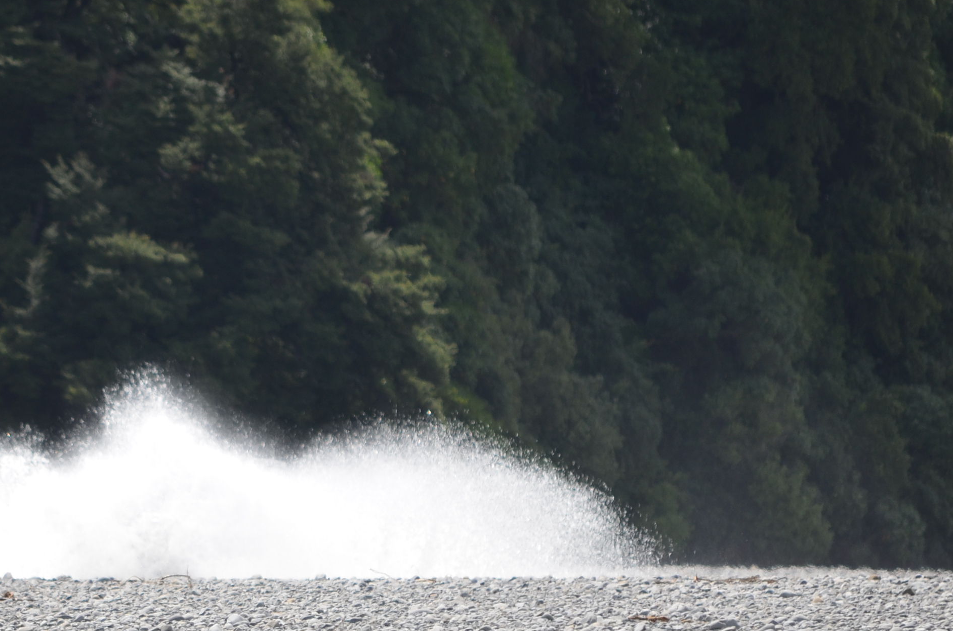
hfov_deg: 3.5
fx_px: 15559
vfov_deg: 2.3
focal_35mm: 589
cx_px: 278
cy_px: 487
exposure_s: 1/800
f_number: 6.3
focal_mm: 200
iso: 200
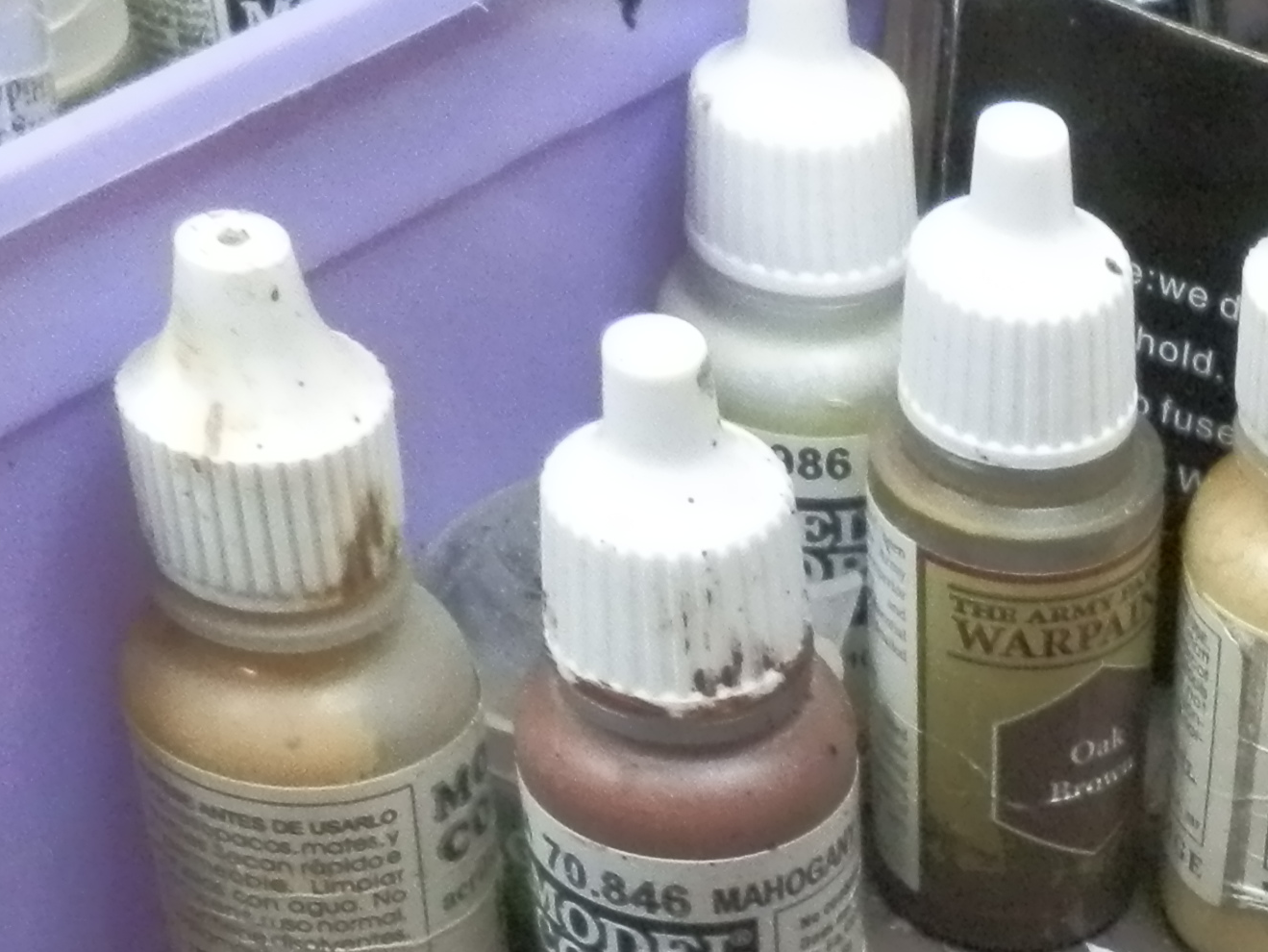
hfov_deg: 19.3
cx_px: 1791
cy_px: 1508
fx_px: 3334
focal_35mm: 91
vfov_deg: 14.9
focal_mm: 5
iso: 400
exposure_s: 1/100
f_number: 3.1
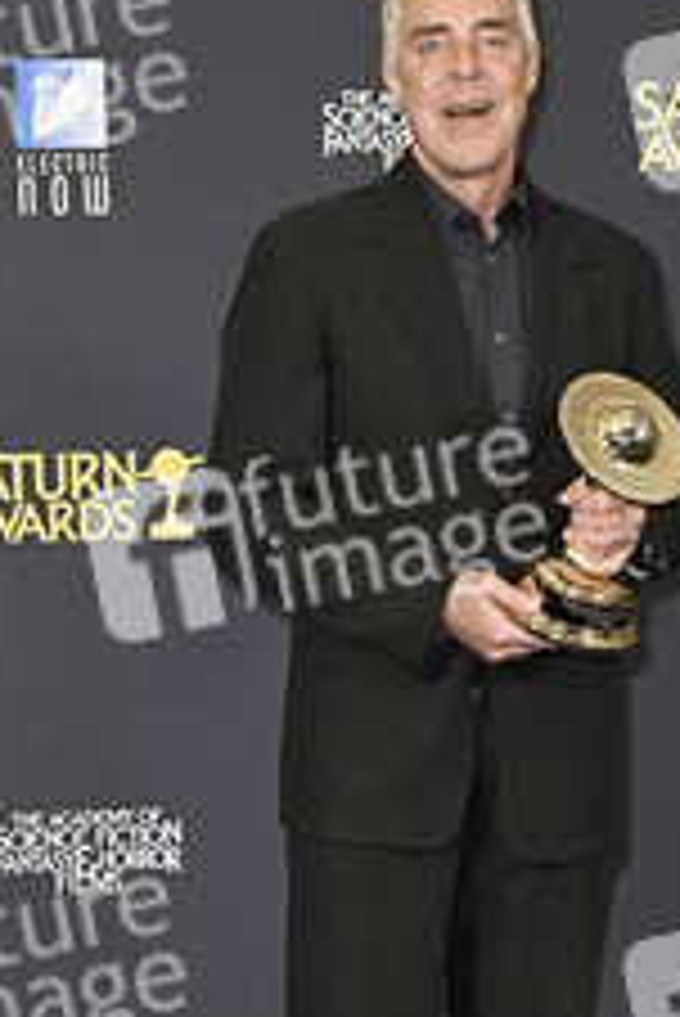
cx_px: 446
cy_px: 760
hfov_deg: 17.9
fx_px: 2150
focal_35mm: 76
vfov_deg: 26.3
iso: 2000
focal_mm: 43
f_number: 5
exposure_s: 1/320
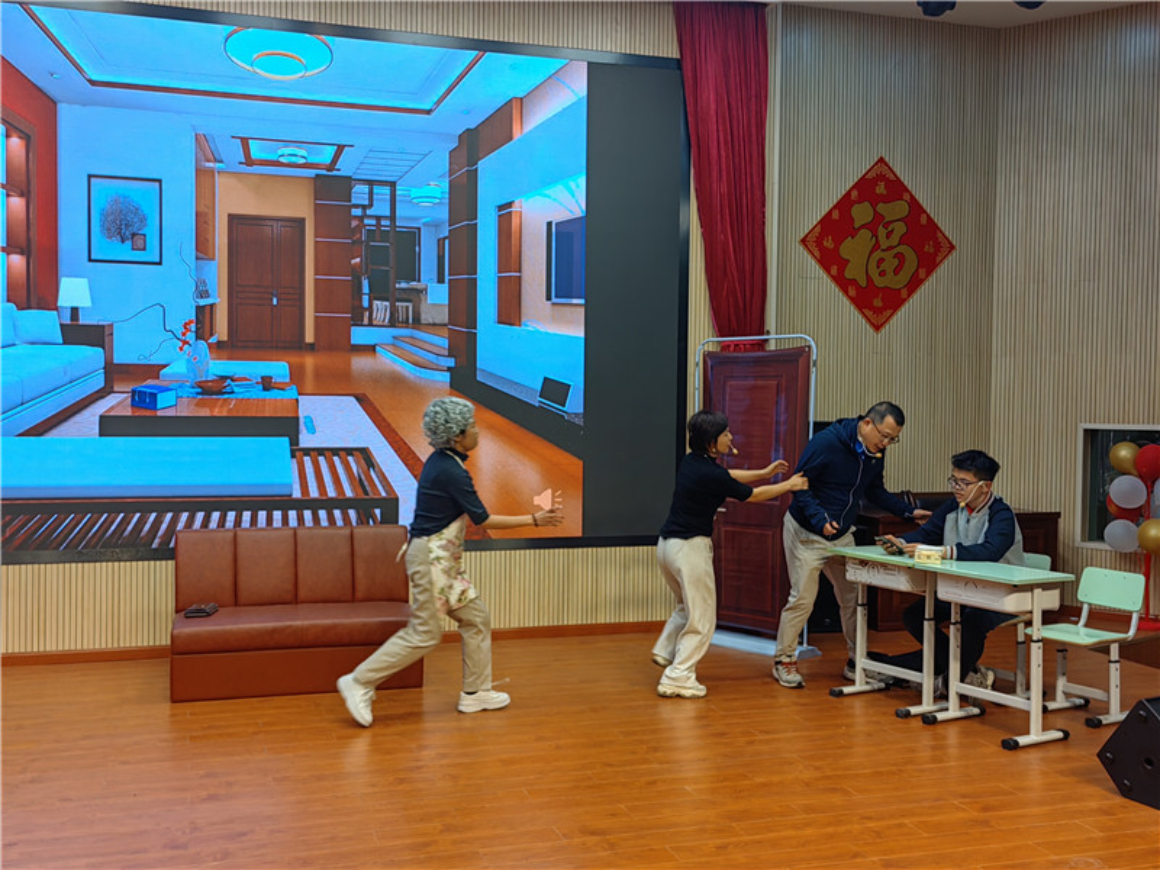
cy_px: 435
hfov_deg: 51.4
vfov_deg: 39.7
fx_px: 1206
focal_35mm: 36
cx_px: 580
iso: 50
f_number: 1.9
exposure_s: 1/120
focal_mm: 5.52
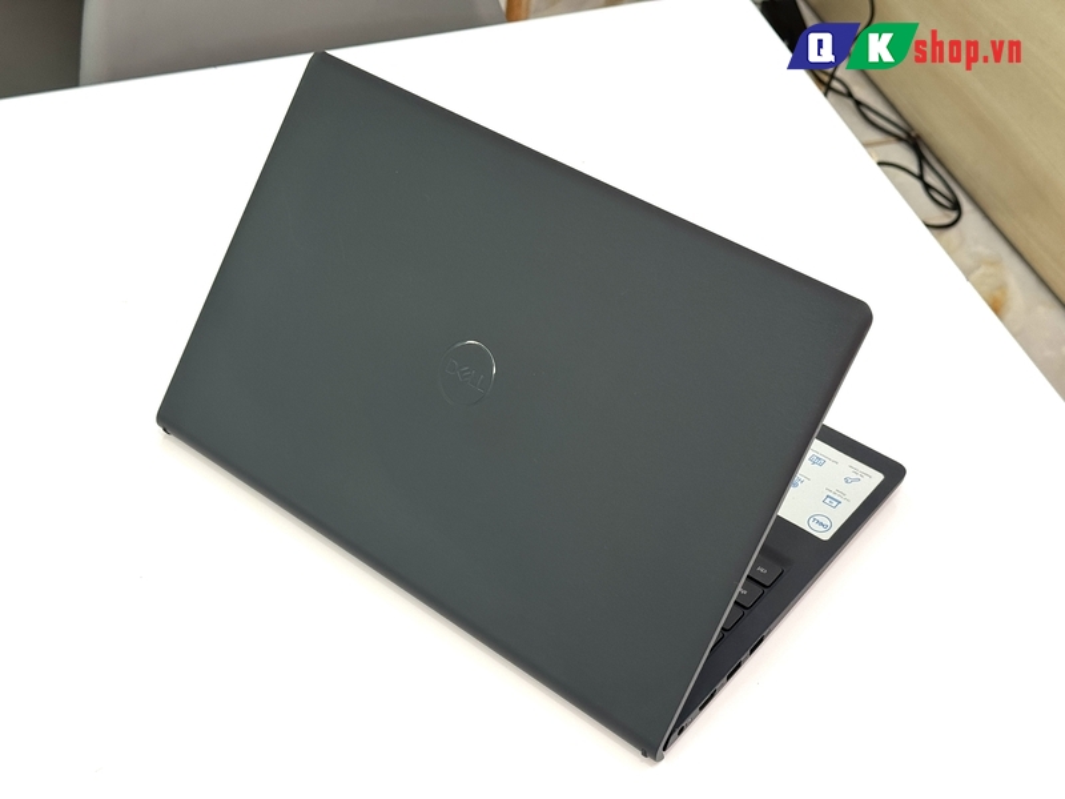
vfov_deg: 30.3
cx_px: 532
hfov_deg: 39.7
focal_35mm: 48
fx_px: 1477
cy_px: 400
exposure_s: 1/121
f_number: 1.78
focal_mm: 6.76
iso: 50
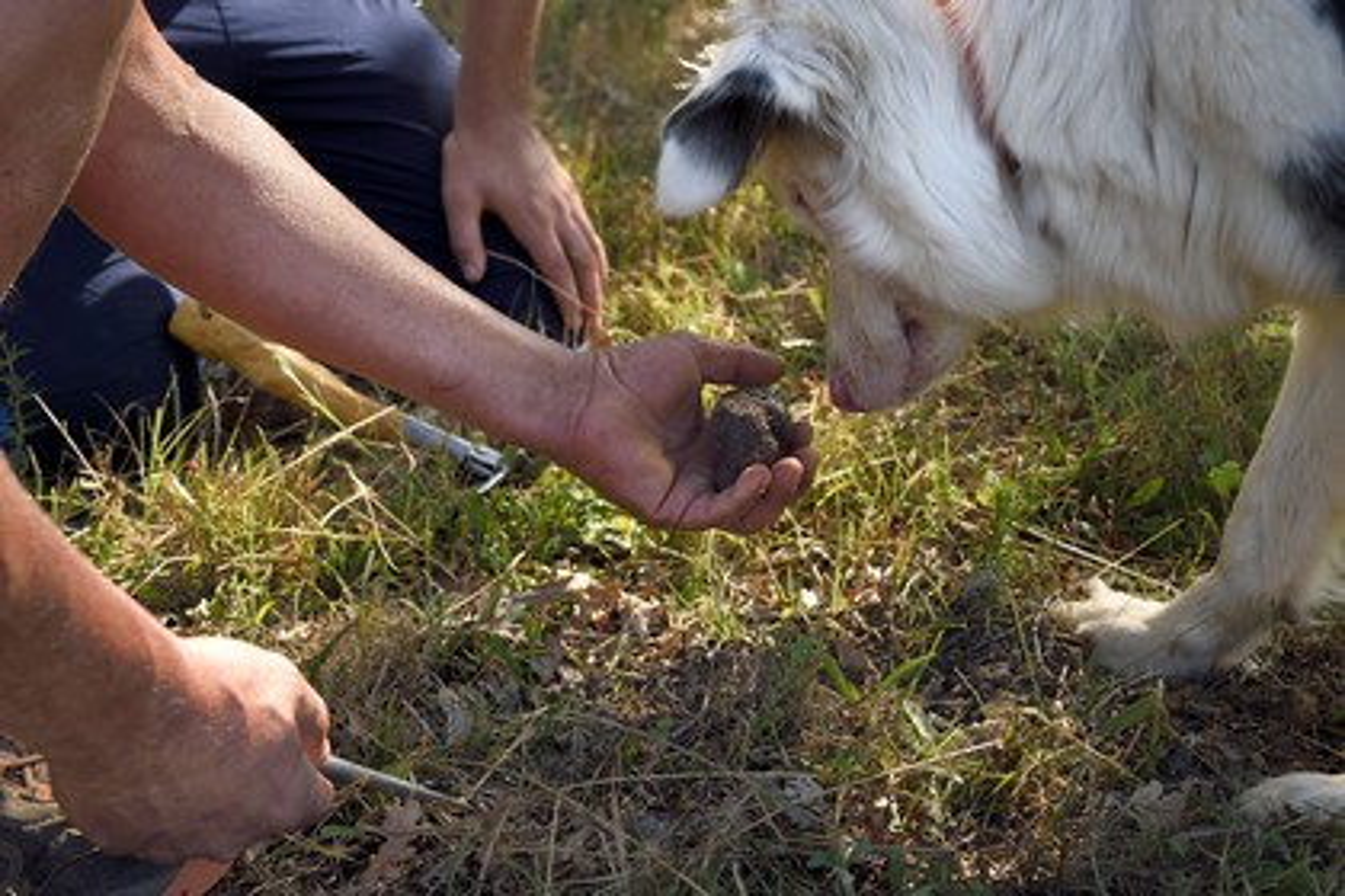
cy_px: 448
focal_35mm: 50
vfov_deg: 27.0
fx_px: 1868
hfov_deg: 39.6
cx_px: 672
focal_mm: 50
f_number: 7.1
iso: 200
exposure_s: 1/320
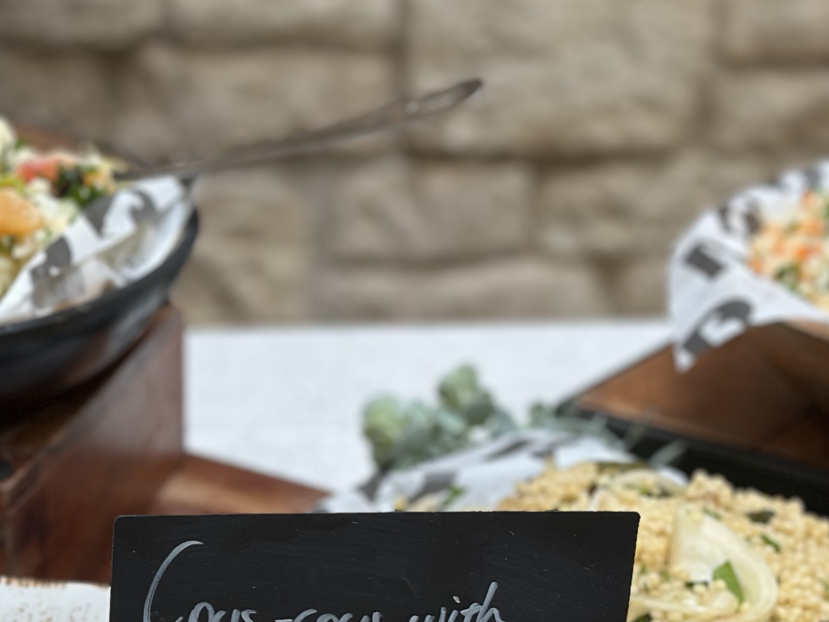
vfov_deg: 13.8
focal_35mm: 107
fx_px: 2563
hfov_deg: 18.4
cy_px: 501
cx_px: 368
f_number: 1.78
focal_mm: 6.86
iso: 64
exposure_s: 1/106
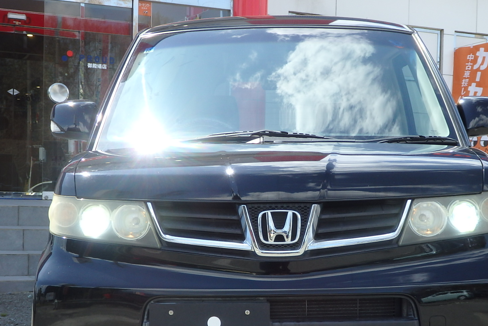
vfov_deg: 20.2
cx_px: 276
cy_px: 231
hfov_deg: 30.0
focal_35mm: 67
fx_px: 908
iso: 125
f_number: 4
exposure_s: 1/500
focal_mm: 8.9
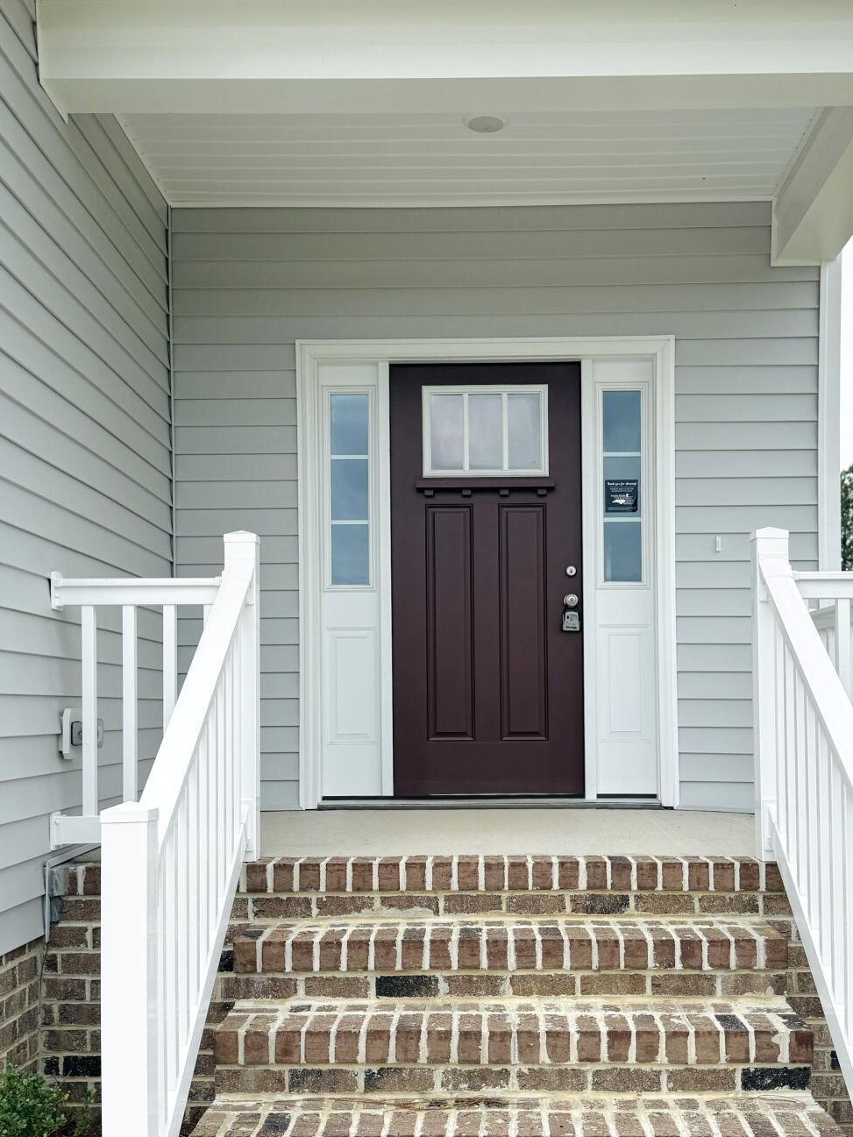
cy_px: 566
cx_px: 446
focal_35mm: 37
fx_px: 1215
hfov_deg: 38.7
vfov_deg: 50.1
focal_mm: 6.76
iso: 80
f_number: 1.78
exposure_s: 1/4167
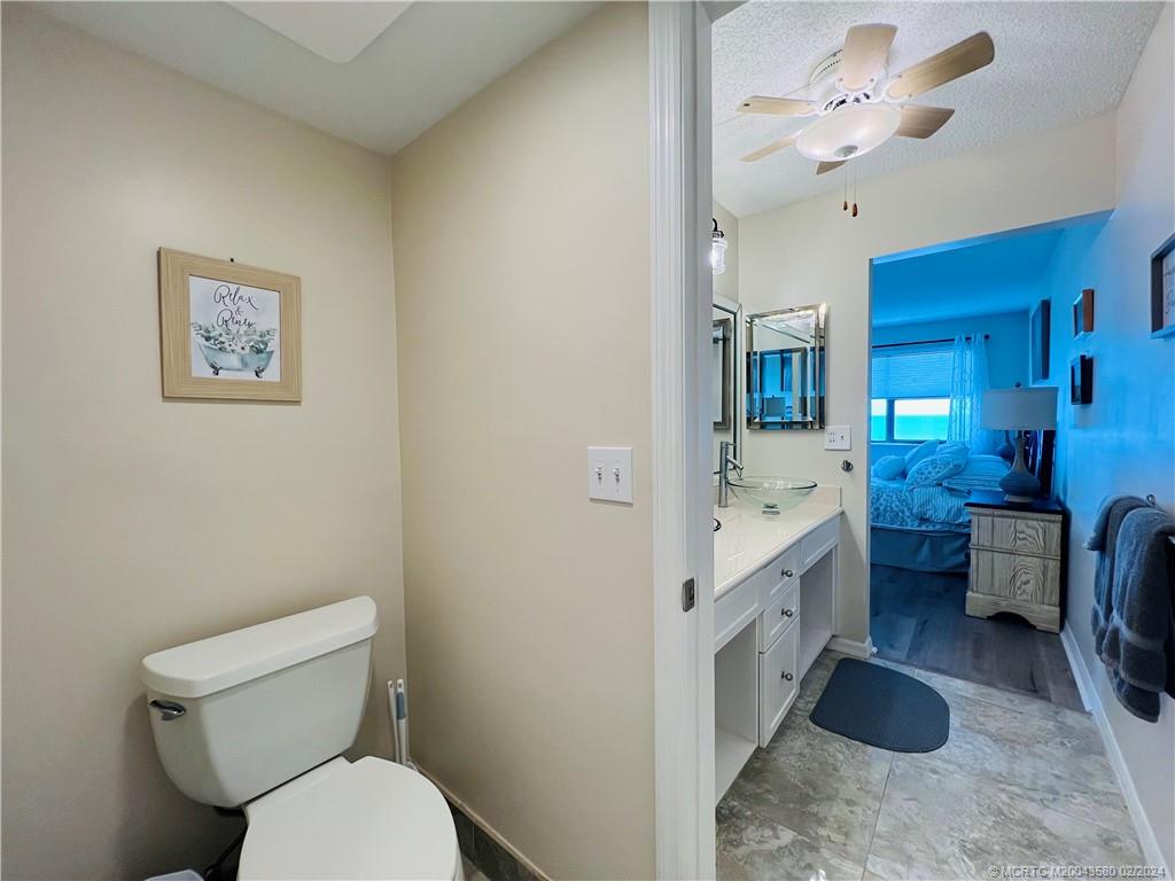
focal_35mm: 13
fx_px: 441
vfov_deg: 89.9
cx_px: 588
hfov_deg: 106.2
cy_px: 440
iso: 50
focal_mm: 1.57
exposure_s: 1/122
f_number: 1.8
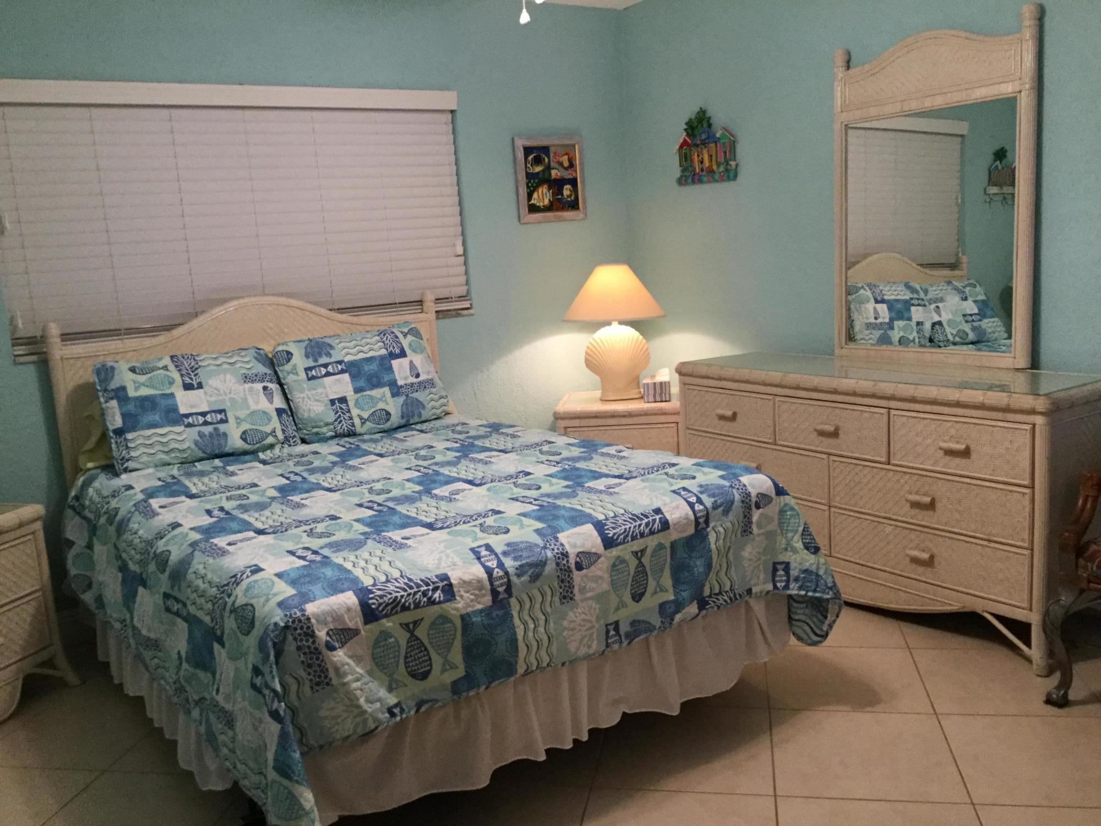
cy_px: 413
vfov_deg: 45.4
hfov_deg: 58.4
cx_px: 550
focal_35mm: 31
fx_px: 986
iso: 160
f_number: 2.4
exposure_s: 1/30
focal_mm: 3.3
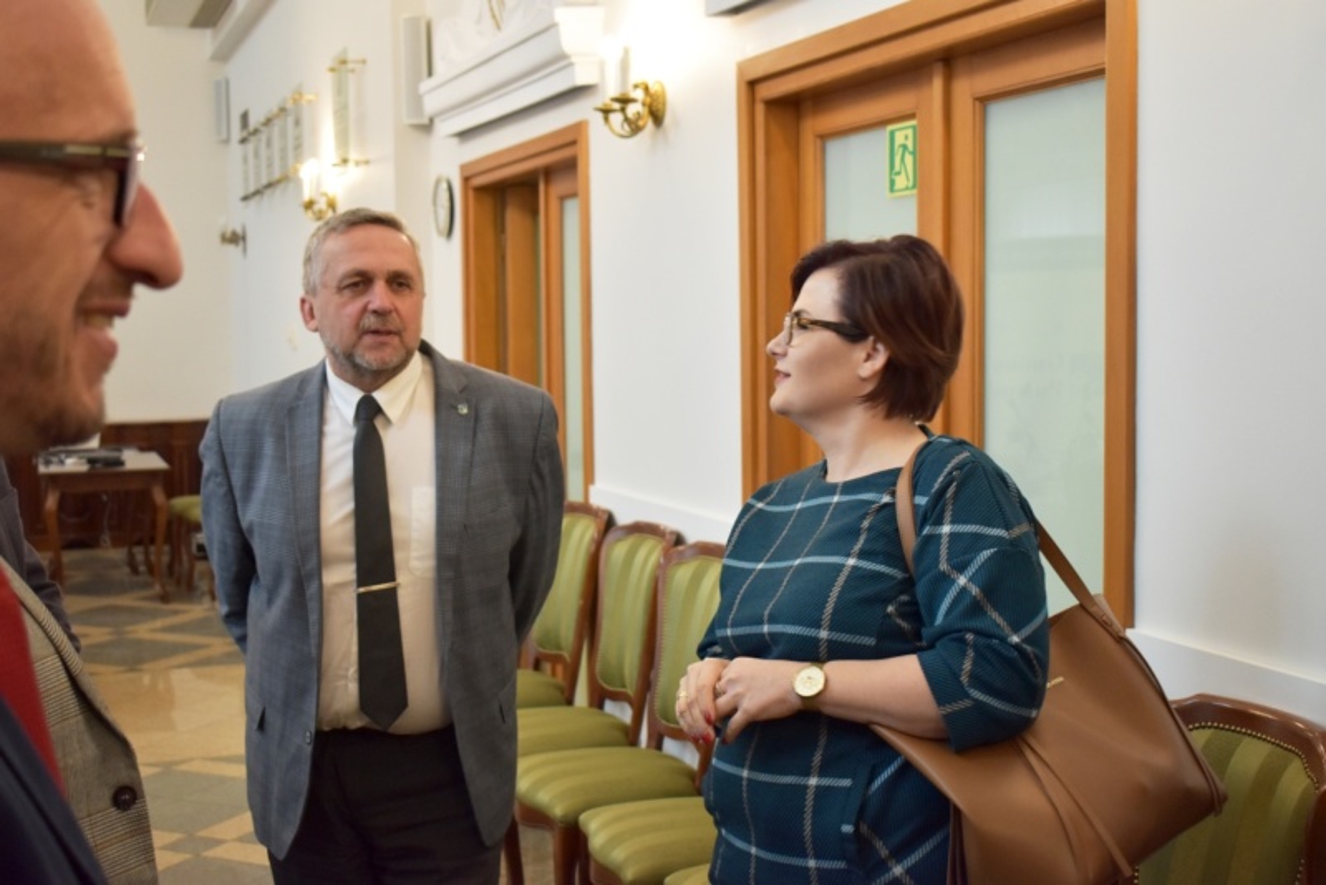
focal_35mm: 48
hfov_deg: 41.1
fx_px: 1769
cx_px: 663
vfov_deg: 28.1
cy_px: 442
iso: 900
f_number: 4.5
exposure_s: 1/60
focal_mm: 32
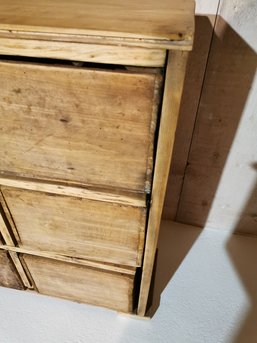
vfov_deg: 65.3
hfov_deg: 51.4
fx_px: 267
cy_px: 172
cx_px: 128
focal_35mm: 27
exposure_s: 1/50
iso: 320
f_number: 1.8
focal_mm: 5.58
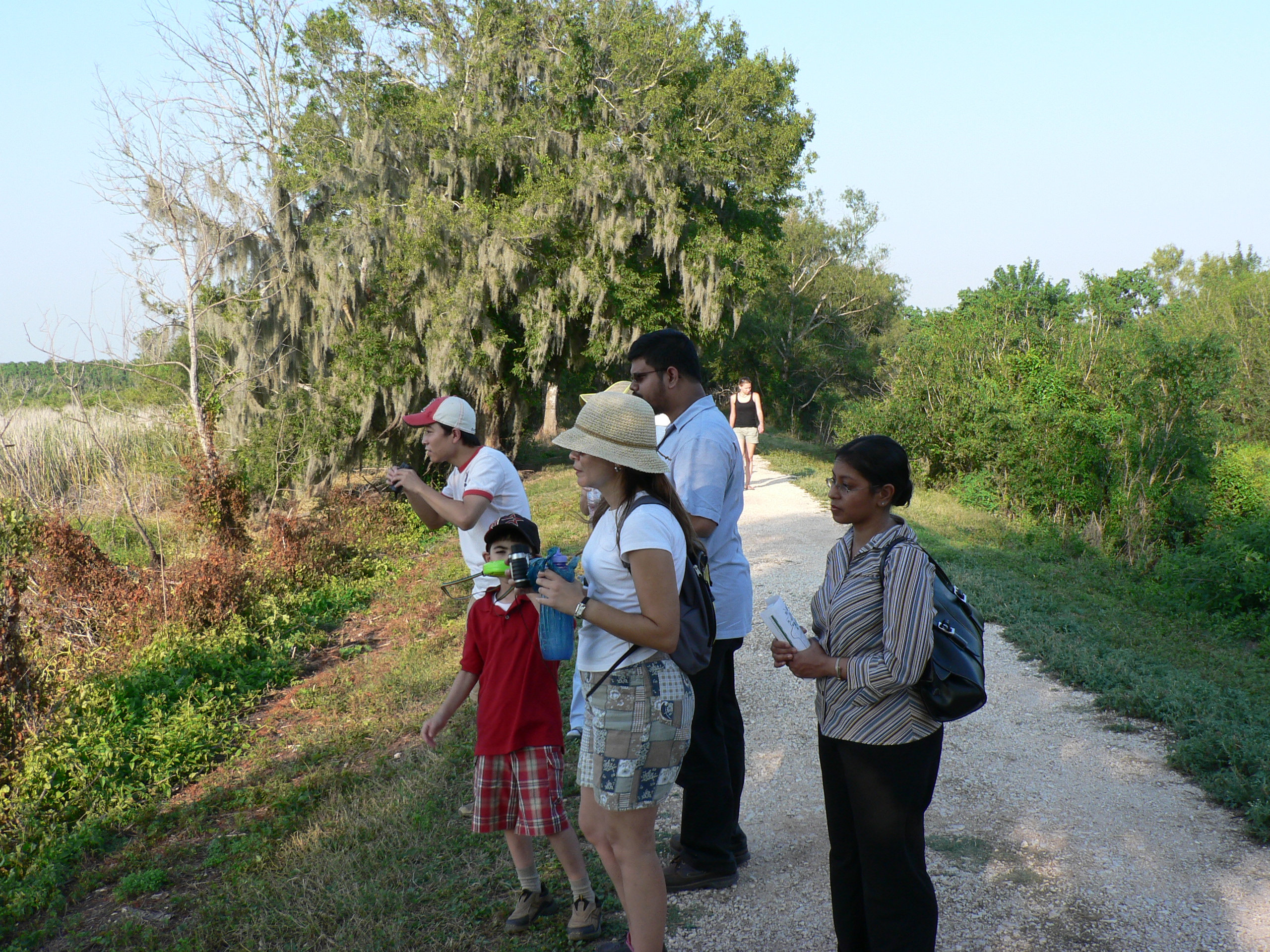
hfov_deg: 44.8
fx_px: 1541
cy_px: 476
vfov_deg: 34.3
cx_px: 635
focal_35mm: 42
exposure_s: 1/200
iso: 80
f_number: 4
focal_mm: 6.9
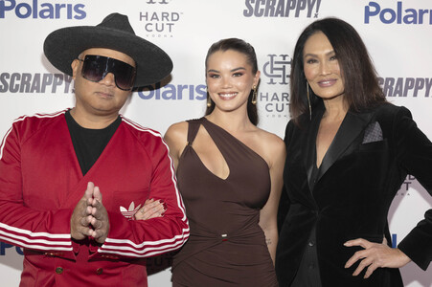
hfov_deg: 43.6
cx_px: 216
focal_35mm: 45
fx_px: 540
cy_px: 144
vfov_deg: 29.8
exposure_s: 1/200
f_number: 5
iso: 800
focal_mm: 45
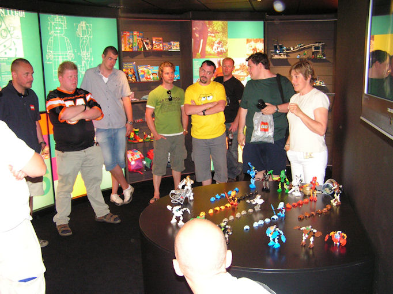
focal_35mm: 38
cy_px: 147
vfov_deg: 37.7
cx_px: 196
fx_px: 431
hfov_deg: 49.0
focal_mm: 6.3
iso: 200
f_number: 2.8
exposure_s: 1/40
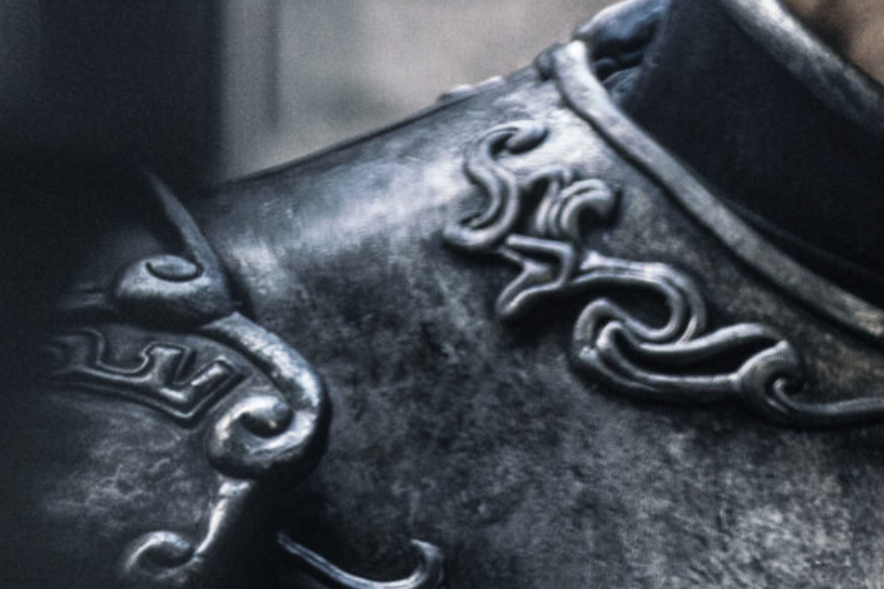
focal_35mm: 795
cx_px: 1437
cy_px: -40
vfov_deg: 1.7
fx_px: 19515
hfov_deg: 2.6
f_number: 4.5
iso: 400
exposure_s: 1/320
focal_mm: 185
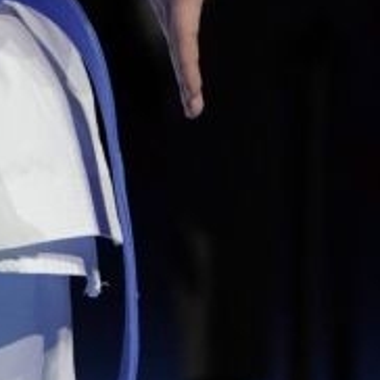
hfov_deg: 1.8
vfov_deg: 1.8
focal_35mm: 950
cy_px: 6
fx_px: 11799
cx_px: 242
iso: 400
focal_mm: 113
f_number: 2.8
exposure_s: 1/500
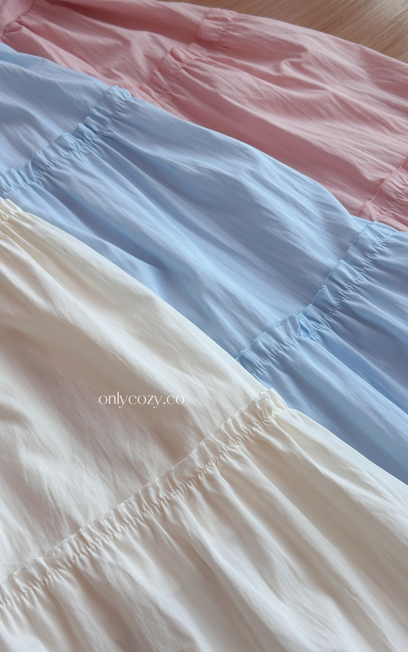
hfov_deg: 25.3
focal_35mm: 51
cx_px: 197
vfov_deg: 39.6
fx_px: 907
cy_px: 326
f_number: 1.78
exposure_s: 1/244
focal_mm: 6.86
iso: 50
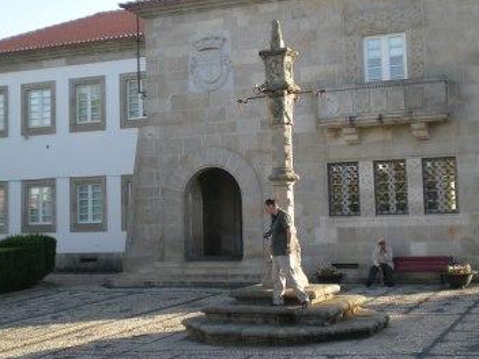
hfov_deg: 34.3
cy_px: 137
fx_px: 775
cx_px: 230
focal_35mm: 56
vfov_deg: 26.0
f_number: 3.5
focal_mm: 7.4
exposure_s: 1/143
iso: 53
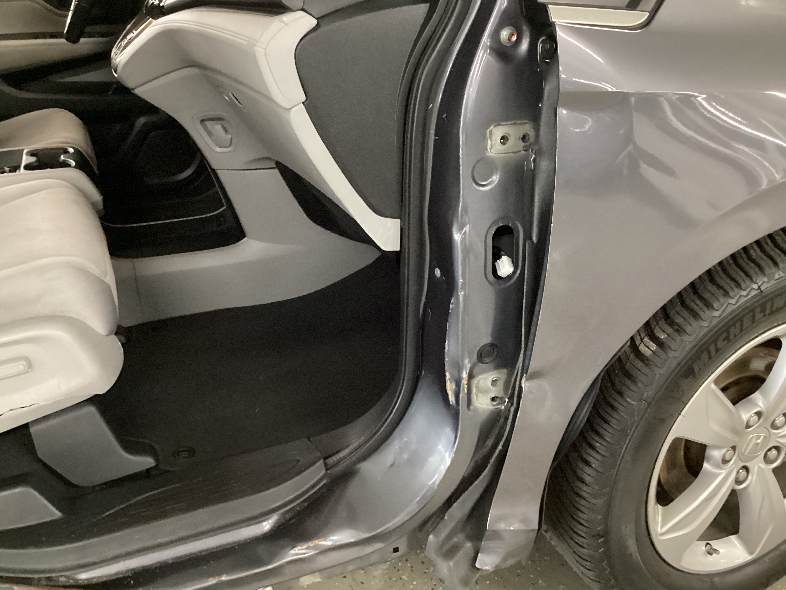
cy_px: 300
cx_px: 399
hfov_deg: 56.8
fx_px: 727
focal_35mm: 32
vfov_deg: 44.2
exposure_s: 1/30
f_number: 2.4
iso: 640
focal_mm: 3.3
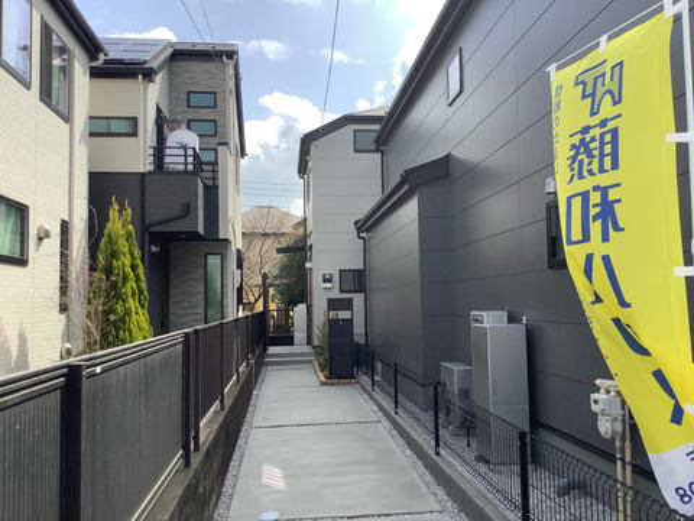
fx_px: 622
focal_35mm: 31
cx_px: 347
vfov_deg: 45.4
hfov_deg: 58.4
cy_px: 260
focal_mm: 3.3
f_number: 2.4
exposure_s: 1/1381
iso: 25
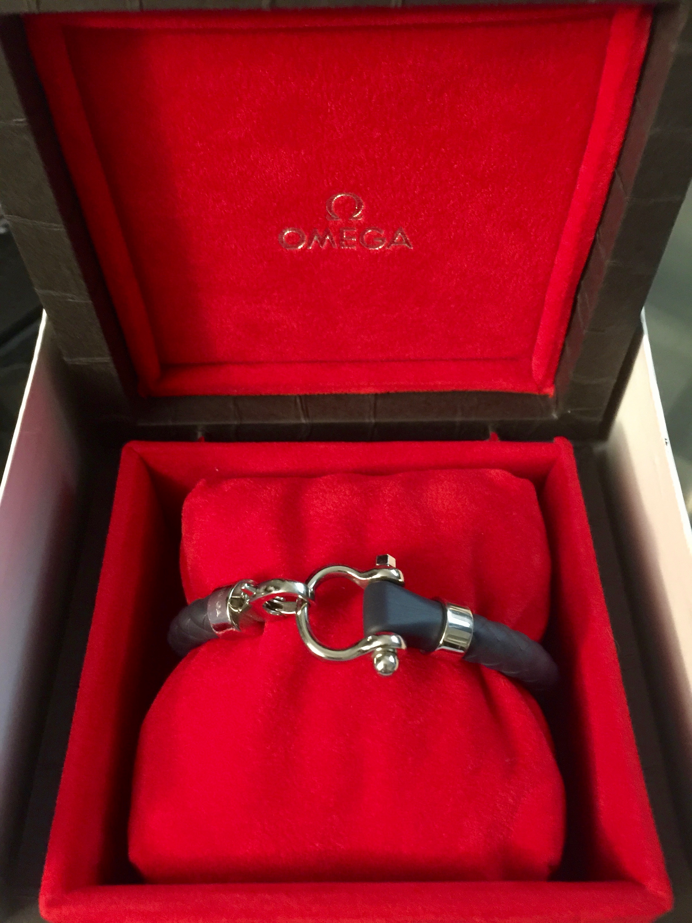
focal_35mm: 29
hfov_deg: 48.2
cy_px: 462
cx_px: 346
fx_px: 773
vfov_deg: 61.7
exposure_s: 1/4
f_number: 2.2
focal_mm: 4.15
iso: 160
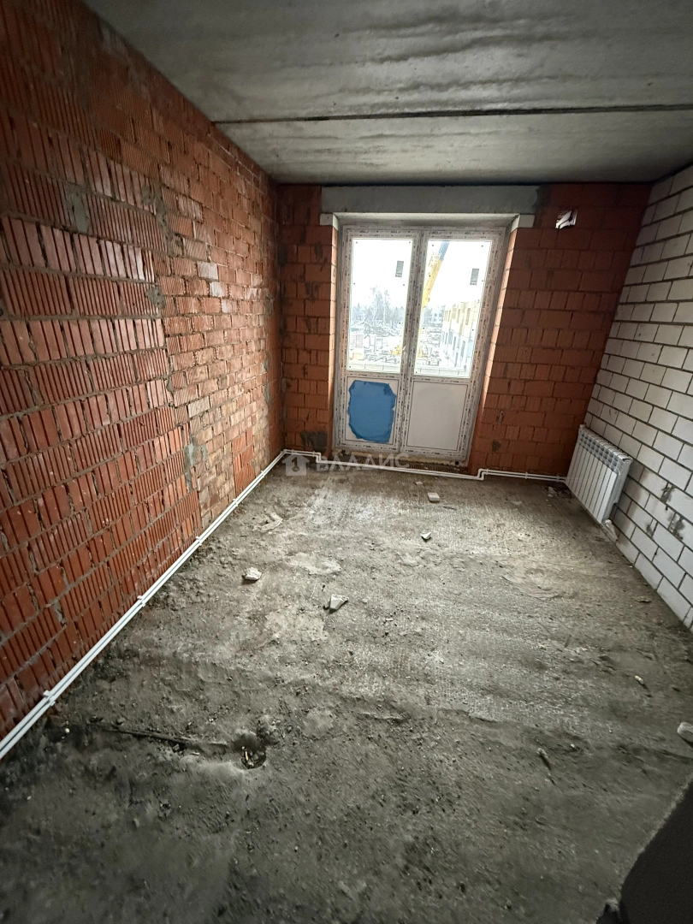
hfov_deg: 85.7
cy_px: 462
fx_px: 374
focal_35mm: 14
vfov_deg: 102.1
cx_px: 346
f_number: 2.2
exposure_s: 1/60
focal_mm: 2.22
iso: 1000
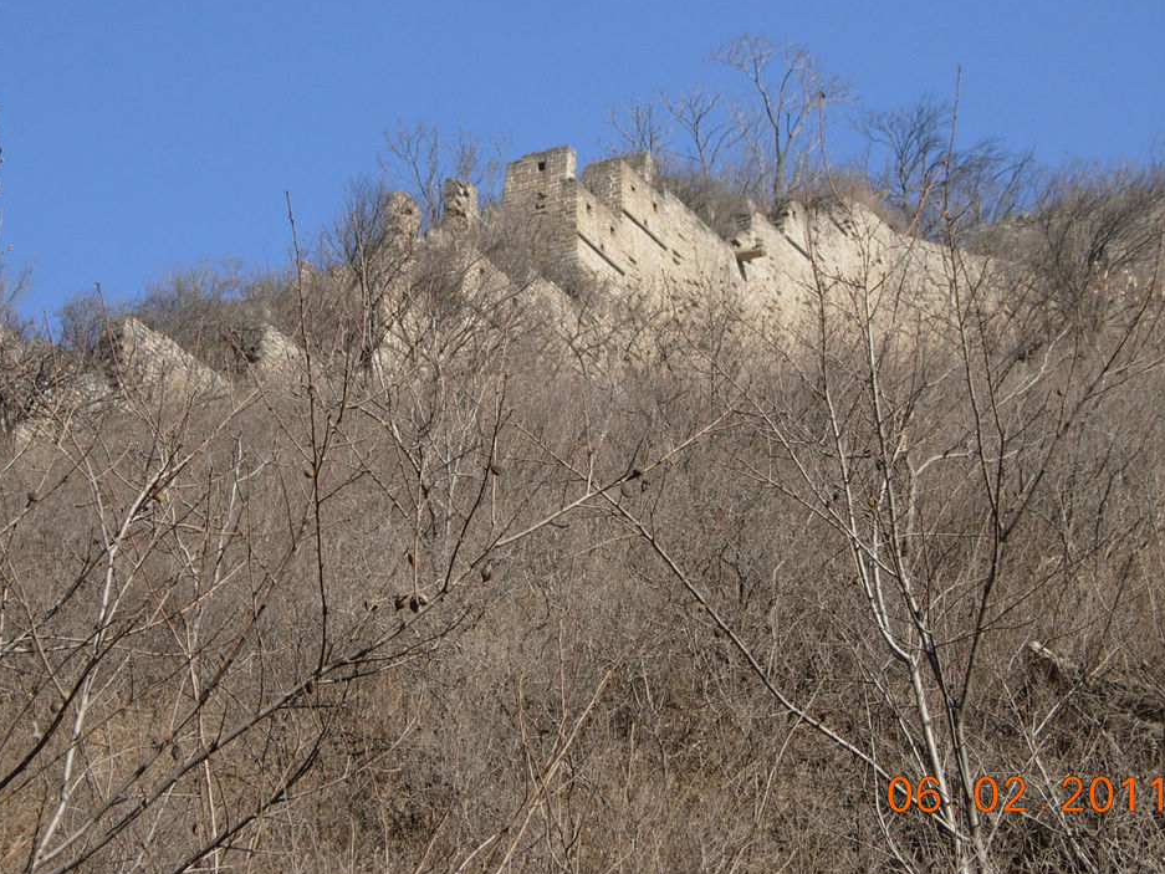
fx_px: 3837
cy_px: 353
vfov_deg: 13.0
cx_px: 660
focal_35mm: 114
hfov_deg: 17.3
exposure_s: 1/332
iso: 50
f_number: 5.3
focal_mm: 18.6
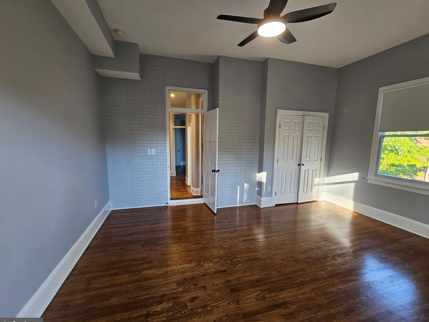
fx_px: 173
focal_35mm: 14
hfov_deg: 102.1
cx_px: 218
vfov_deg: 85.7
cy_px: 163
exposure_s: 1/60
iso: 100
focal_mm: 2.2
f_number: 2.2
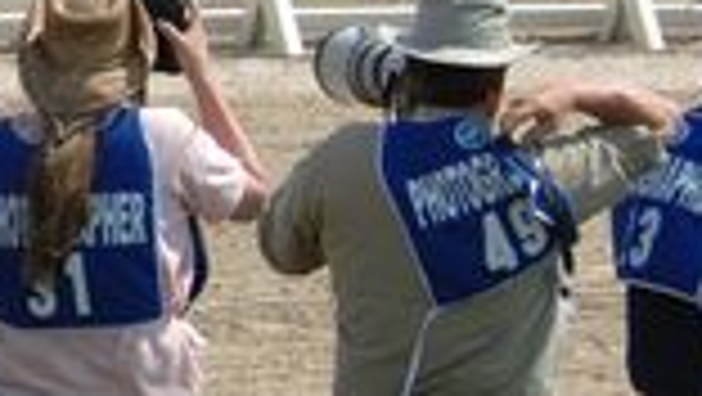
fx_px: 9593
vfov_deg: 2.4
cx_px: -716
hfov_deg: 4.1
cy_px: 97
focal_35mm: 515
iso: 200
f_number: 9
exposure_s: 1/500
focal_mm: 80
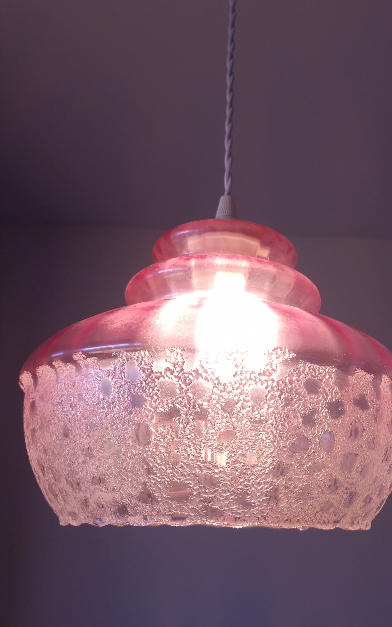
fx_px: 564
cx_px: 253
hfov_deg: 38.0
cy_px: 313
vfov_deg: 58.1
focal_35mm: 33
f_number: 1.8
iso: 50
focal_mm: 5.4
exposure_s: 1/100
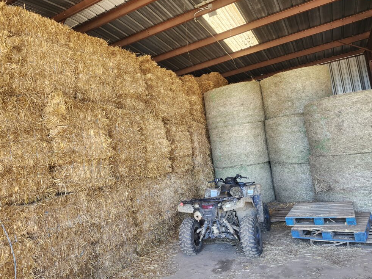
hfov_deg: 71.6
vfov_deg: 56.8
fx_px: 258
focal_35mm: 24
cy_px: 136
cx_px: 188
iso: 160
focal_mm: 5.54
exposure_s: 1/180
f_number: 1.8
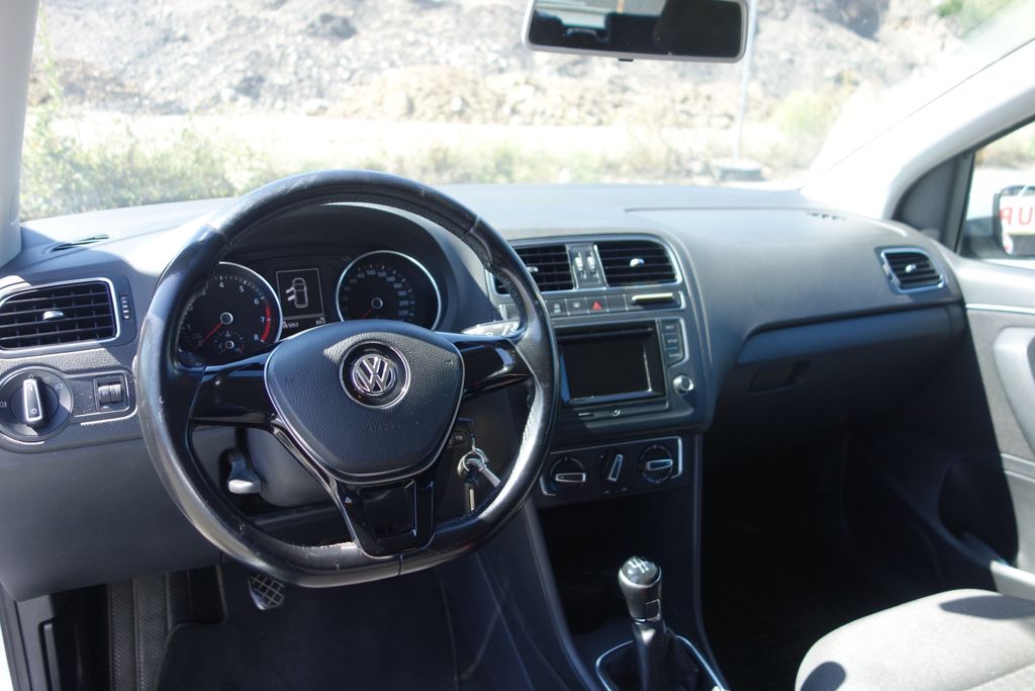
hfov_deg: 65.5
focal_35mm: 28
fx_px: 805
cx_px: 518
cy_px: 346
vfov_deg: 46.4
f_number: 1.8
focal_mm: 10.4
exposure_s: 1/320
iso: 125
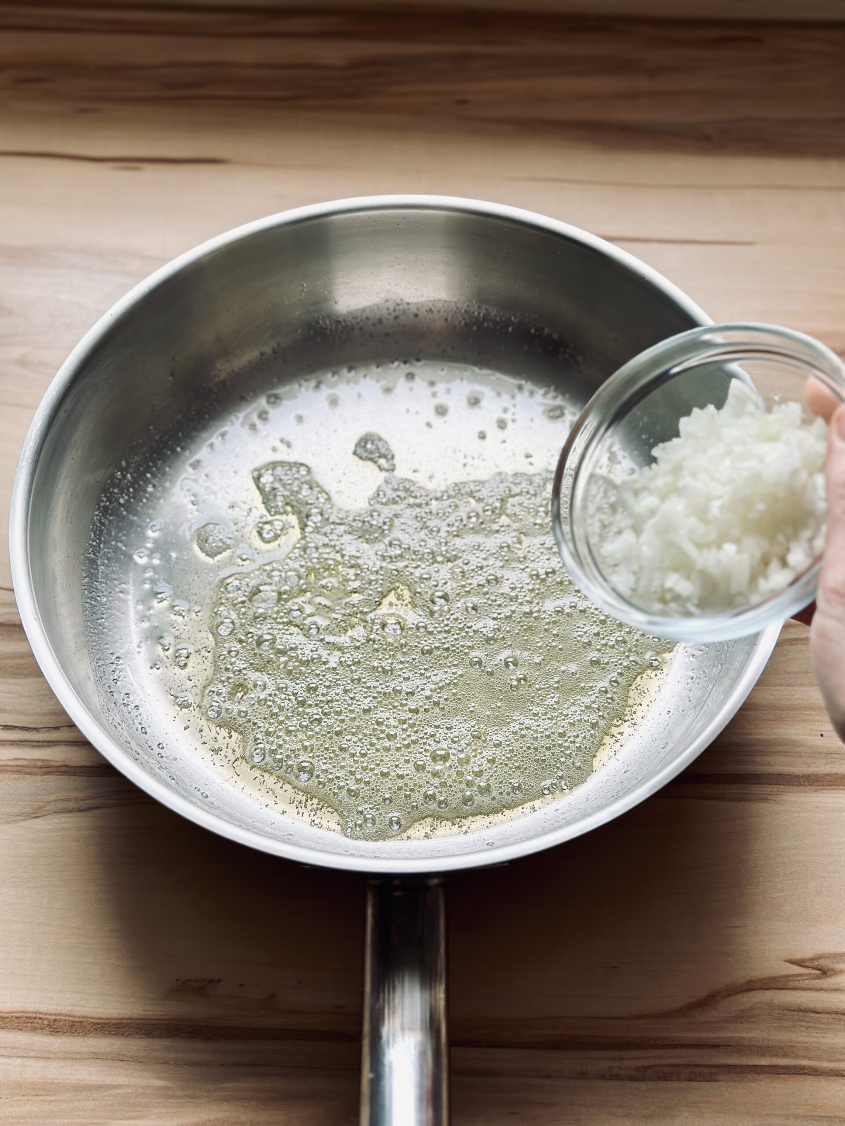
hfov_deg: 30.3
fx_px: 1562
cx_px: 422
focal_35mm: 48
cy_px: 563
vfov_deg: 39.7
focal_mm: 6.86
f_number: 1.78
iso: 64
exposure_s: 1/163
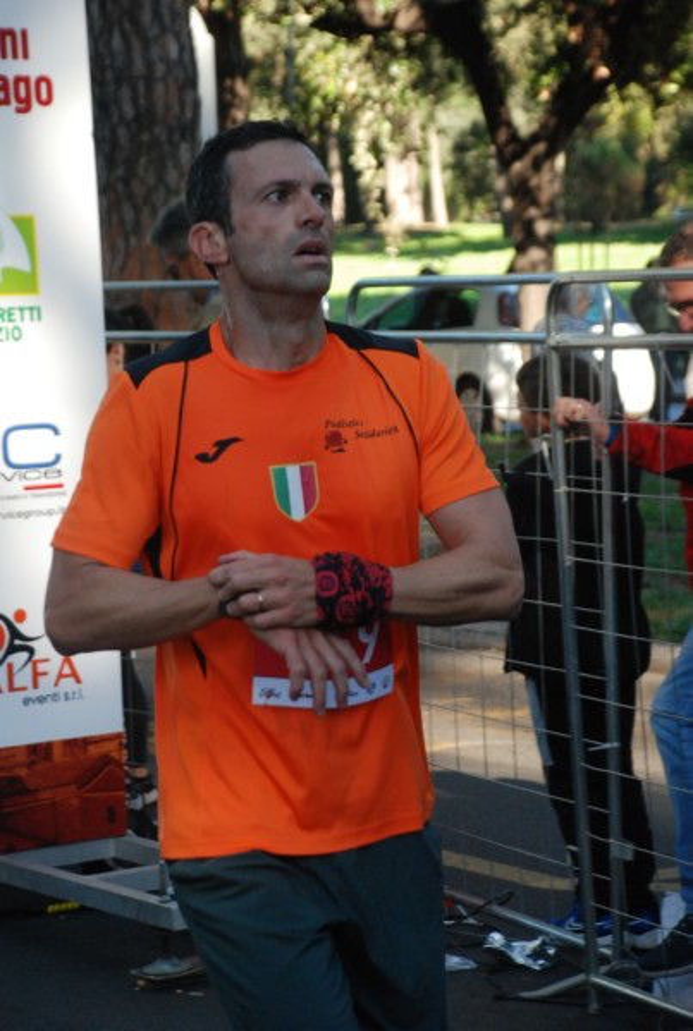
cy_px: 516
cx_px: 346
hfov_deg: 11.5
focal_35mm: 120
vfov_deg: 17.0
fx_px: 3447
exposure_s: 1/400
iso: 1000
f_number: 5.6
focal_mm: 80
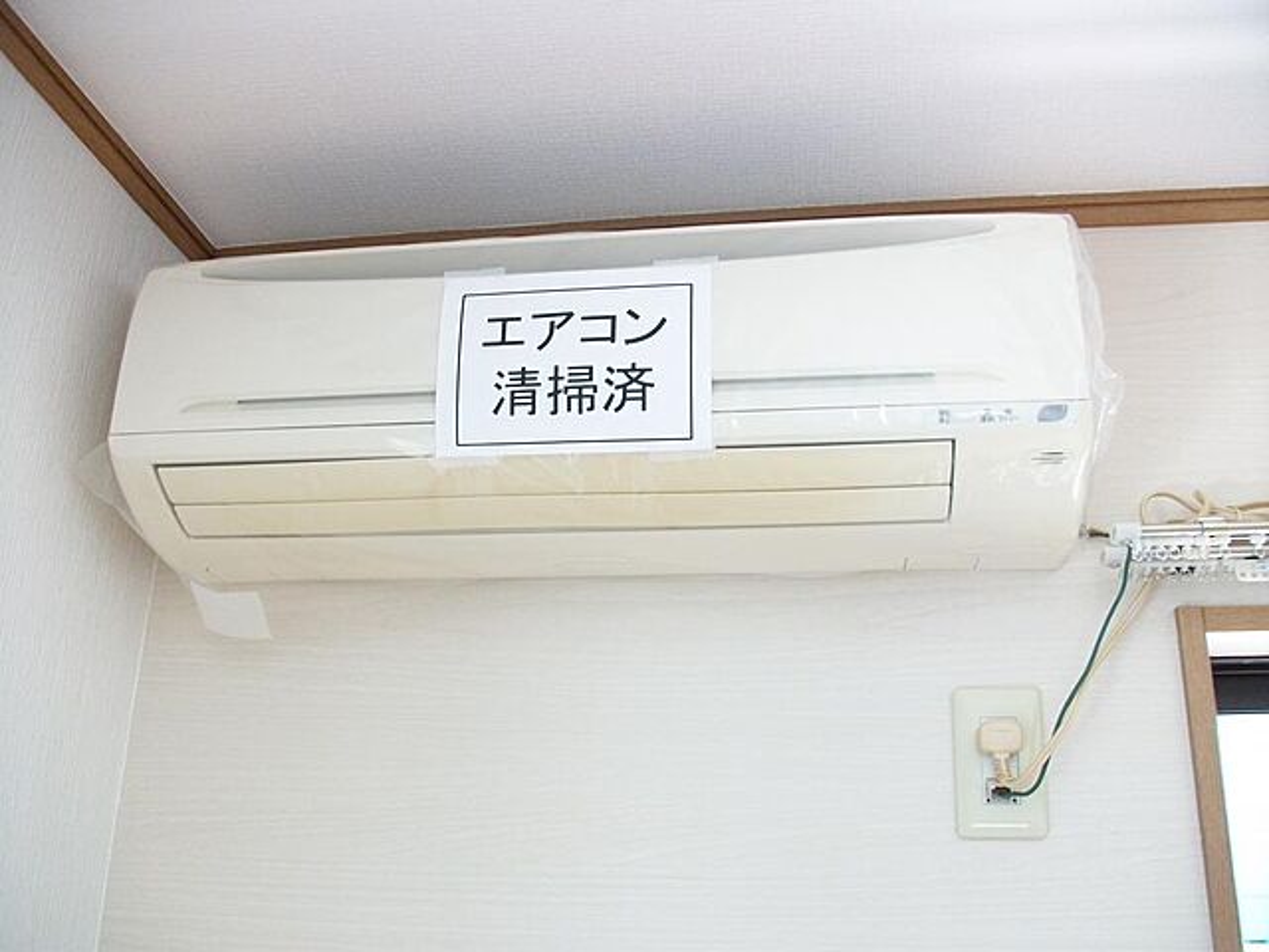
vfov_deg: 45.4
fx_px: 1136
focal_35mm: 31
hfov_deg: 58.4
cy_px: 476
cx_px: 634
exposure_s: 1/30.5
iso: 200
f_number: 2.9
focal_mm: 5.7
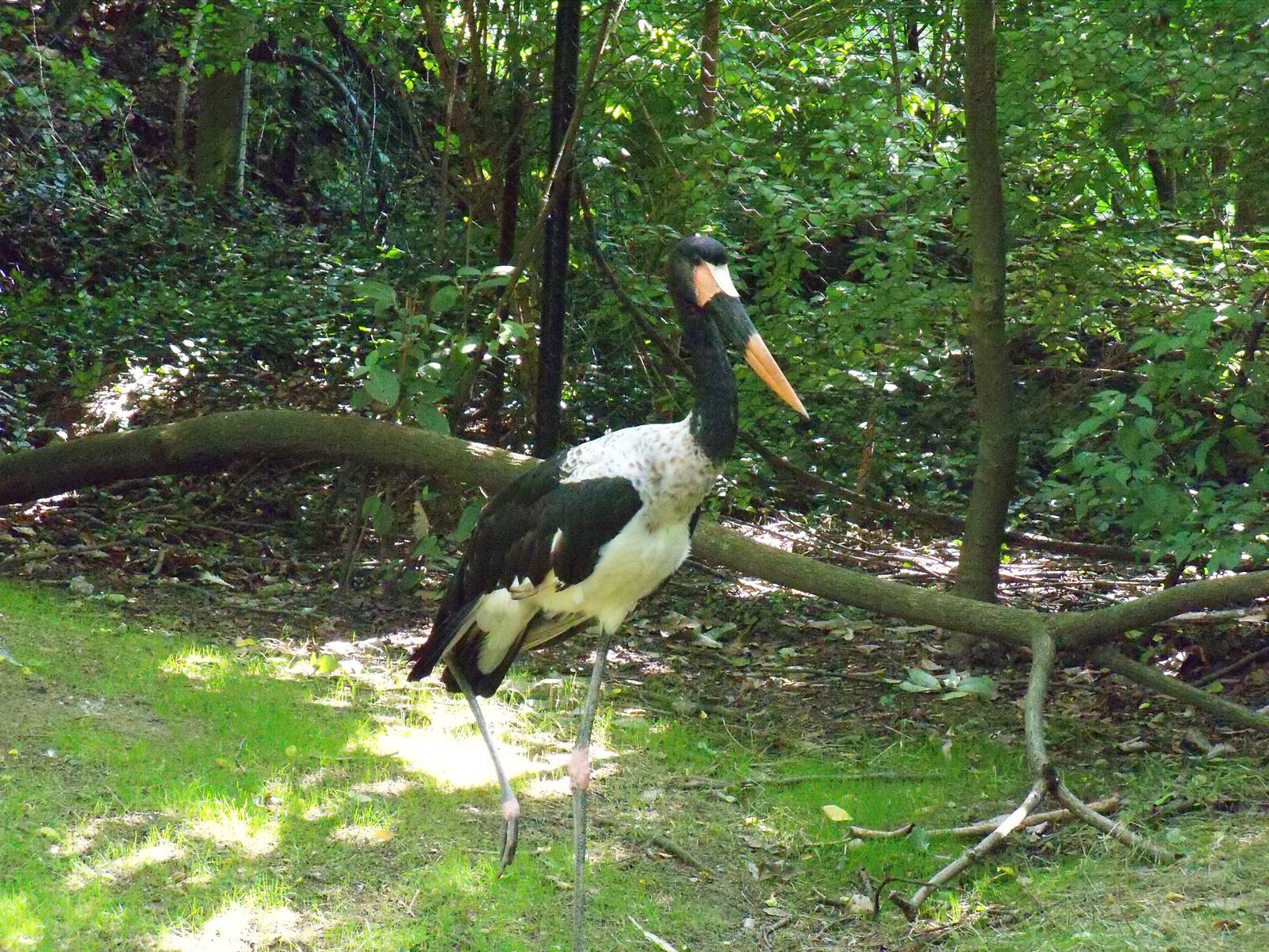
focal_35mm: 146
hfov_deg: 13.5
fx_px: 5352
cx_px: 634
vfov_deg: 10.2
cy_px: 476
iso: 1600
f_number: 4.3
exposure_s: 1/125
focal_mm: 25.8
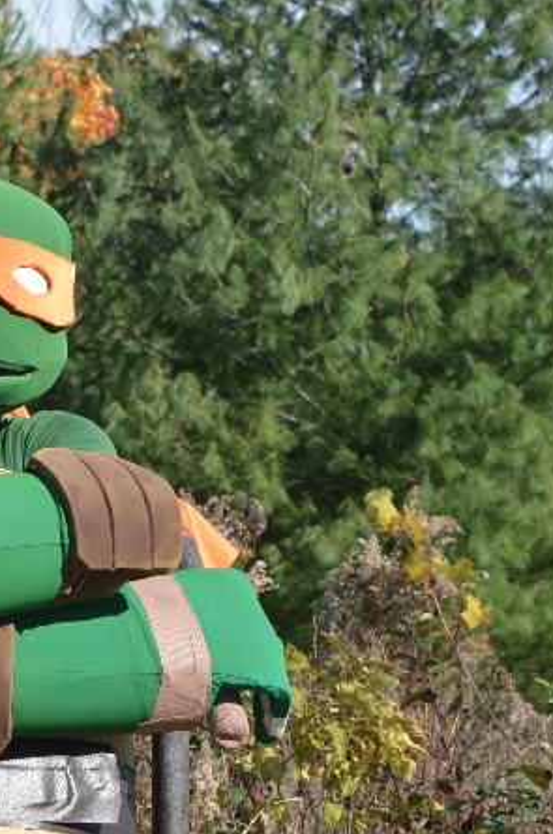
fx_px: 4210
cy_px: 440
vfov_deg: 11.3
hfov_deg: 7.5
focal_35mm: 182
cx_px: -85
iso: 160
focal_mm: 50
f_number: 9
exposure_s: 1/250
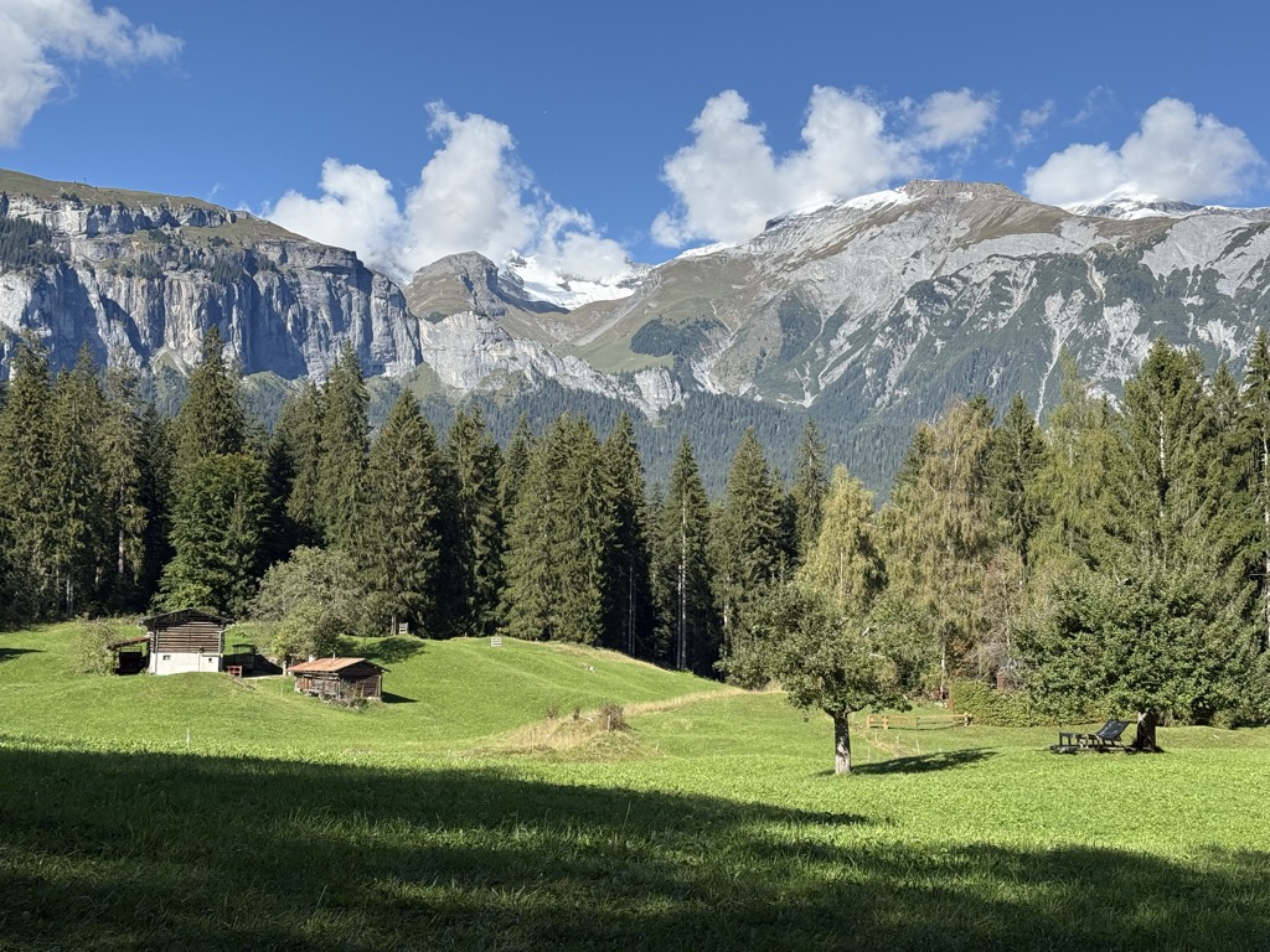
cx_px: 635
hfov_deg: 39.7
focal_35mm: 48
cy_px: 476
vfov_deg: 30.3
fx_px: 1761
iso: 64
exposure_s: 1/3891
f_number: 1.78
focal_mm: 6.76
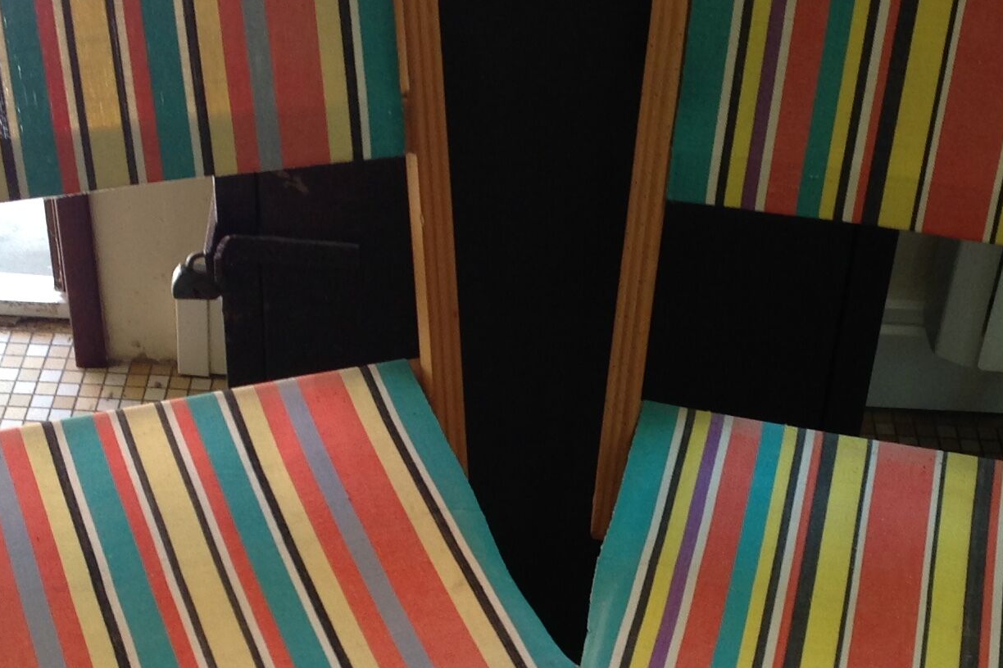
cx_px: 591
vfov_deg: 17.6
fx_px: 2145
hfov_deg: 26.3
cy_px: 493
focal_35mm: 77
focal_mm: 4.28
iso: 64
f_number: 2.4
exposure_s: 1/30
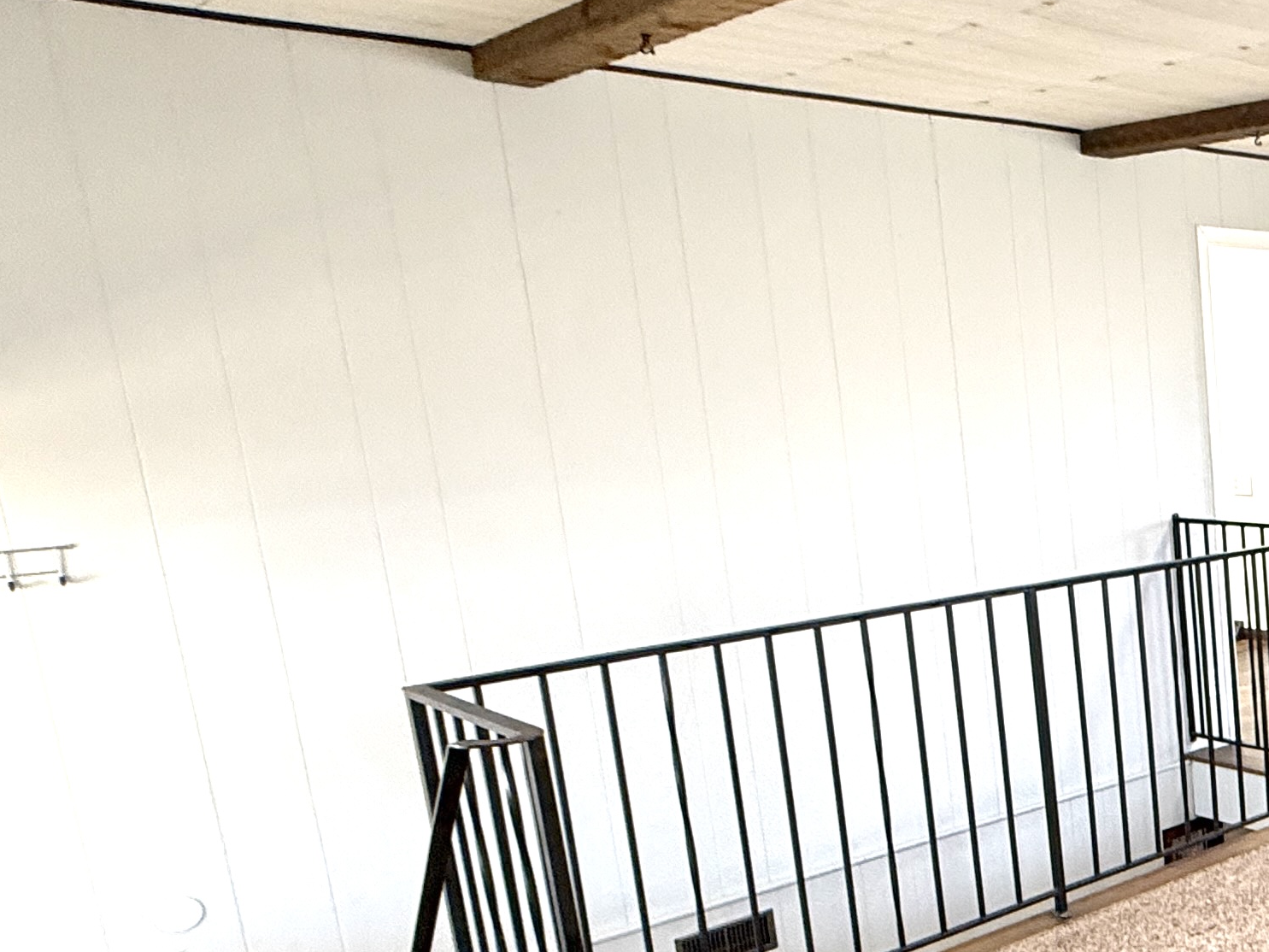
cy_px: 645
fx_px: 1393
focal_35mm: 38
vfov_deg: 37.3
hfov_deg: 37.7
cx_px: 1502
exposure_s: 1/60
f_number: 2.2
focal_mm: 2.22
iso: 250
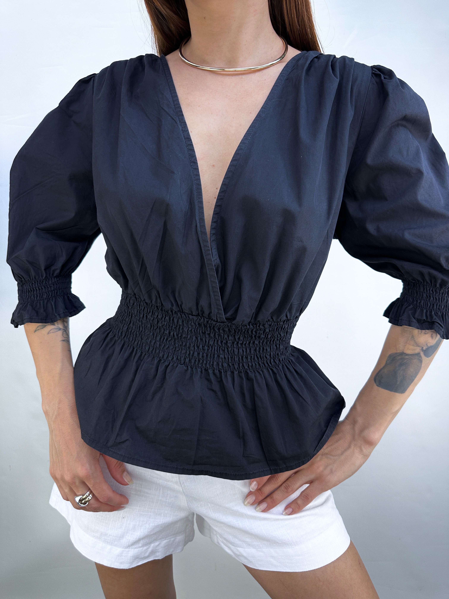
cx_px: 224
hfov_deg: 56.8
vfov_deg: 71.6
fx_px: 415
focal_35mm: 24
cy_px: 300
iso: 80
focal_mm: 6.86
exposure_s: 1/454
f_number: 1.78
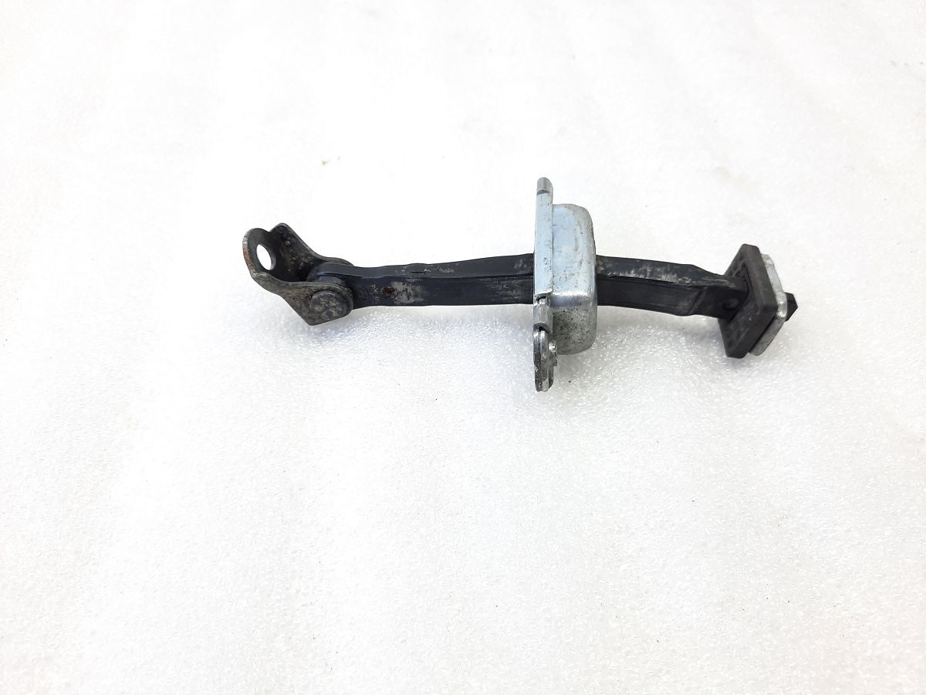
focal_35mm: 25
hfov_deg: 69.4
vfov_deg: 54.9
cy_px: 348
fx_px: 669
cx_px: 463
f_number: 2
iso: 100
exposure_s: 1/50
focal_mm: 4.6
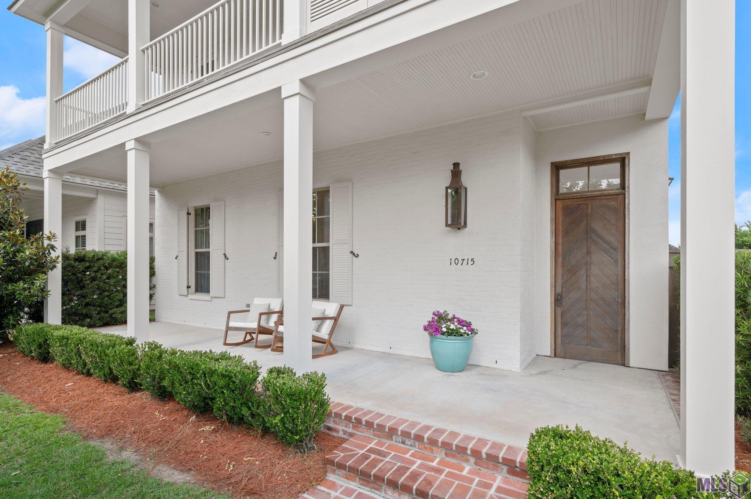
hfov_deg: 90.0
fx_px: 375
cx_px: 376
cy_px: 250
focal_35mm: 18
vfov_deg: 67.3
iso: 400
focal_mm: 18
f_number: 10
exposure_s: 1/250
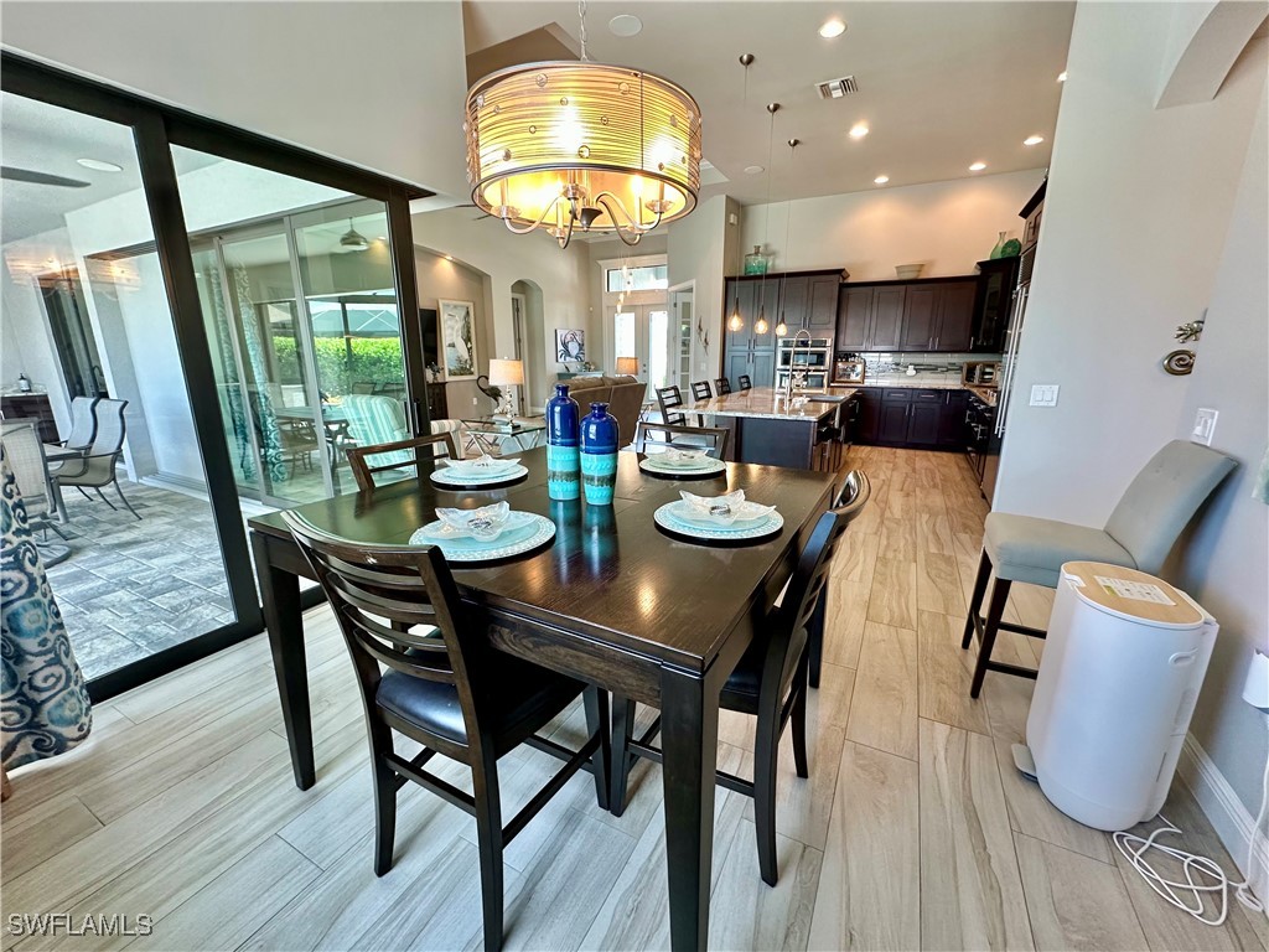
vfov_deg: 85.7
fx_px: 513
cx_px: 634
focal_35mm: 14
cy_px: 476
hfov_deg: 102.1
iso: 200
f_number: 2.2
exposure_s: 1/60
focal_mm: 2.22
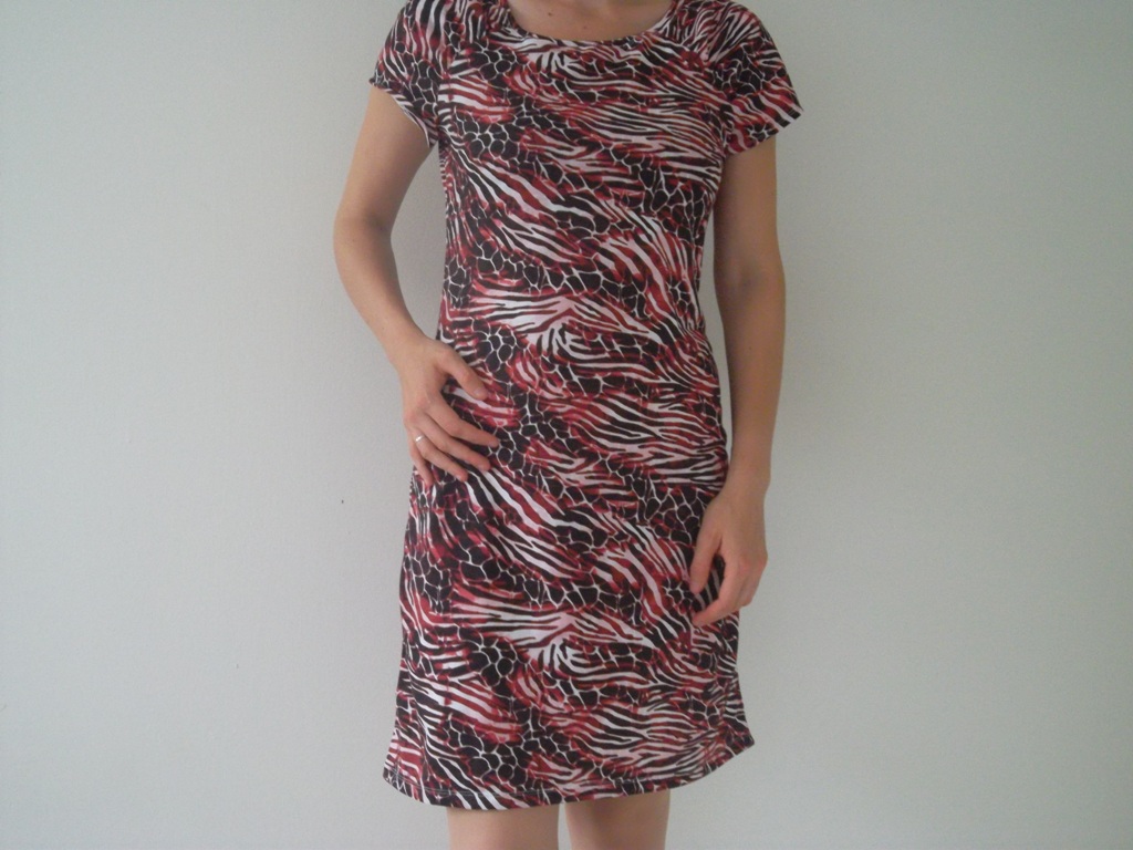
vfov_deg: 32.9
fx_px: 1440
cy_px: 425
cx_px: 566
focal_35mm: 44
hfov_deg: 42.9
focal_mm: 7.8
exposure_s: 1/18
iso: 400
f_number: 4.5
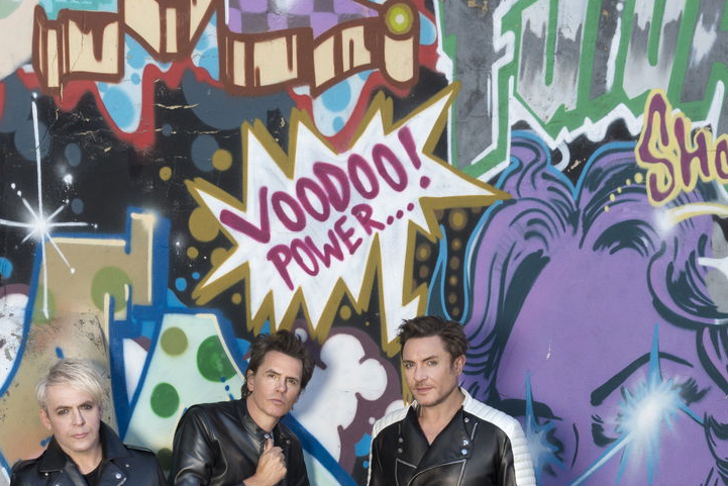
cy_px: 462
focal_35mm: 111
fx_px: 2245
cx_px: 305
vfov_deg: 12.2
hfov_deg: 18.4
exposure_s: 1/200
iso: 400
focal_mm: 50
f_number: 9
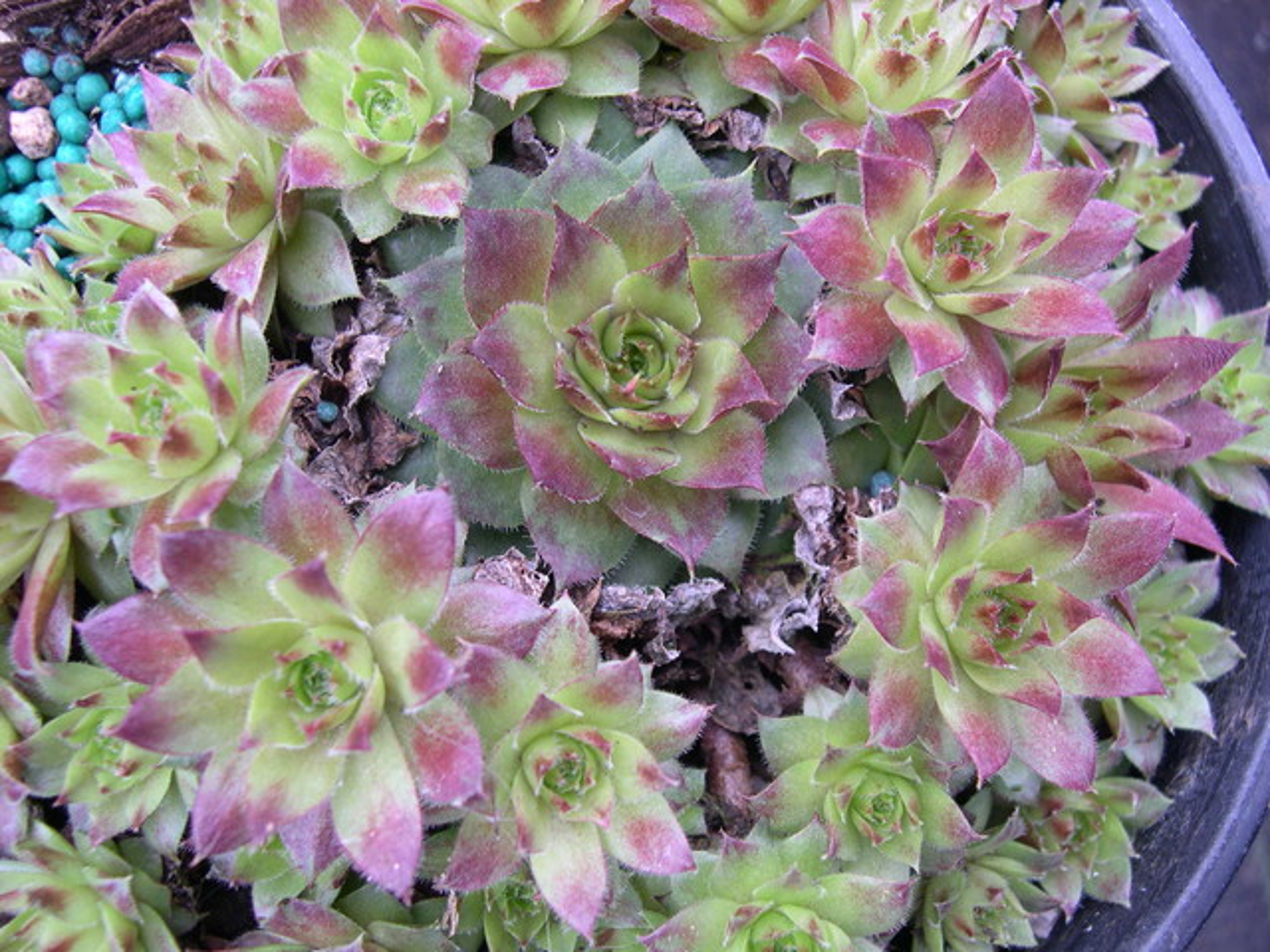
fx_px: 1394
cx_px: 635
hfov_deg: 49.0
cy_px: 476
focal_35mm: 38
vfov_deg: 37.7
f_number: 2.8
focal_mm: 8
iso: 100
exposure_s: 1/34.3
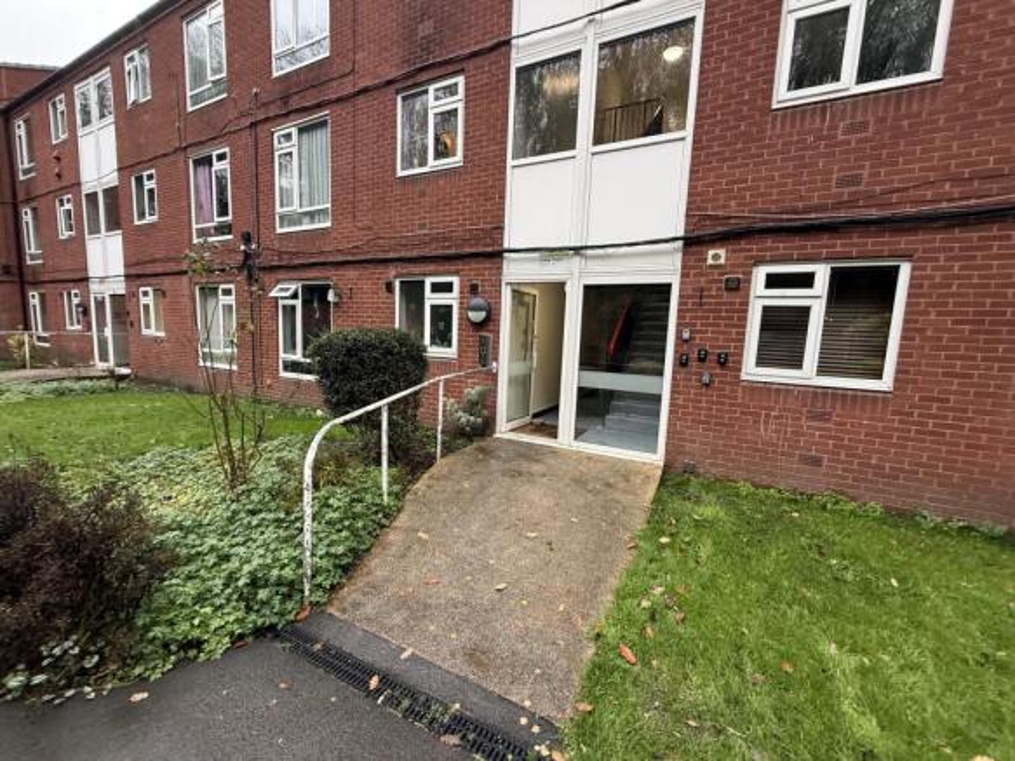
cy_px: 380
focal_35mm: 14
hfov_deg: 102.1
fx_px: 410
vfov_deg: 85.7
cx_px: 508
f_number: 2.2
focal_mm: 2.22
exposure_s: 1/99
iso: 160
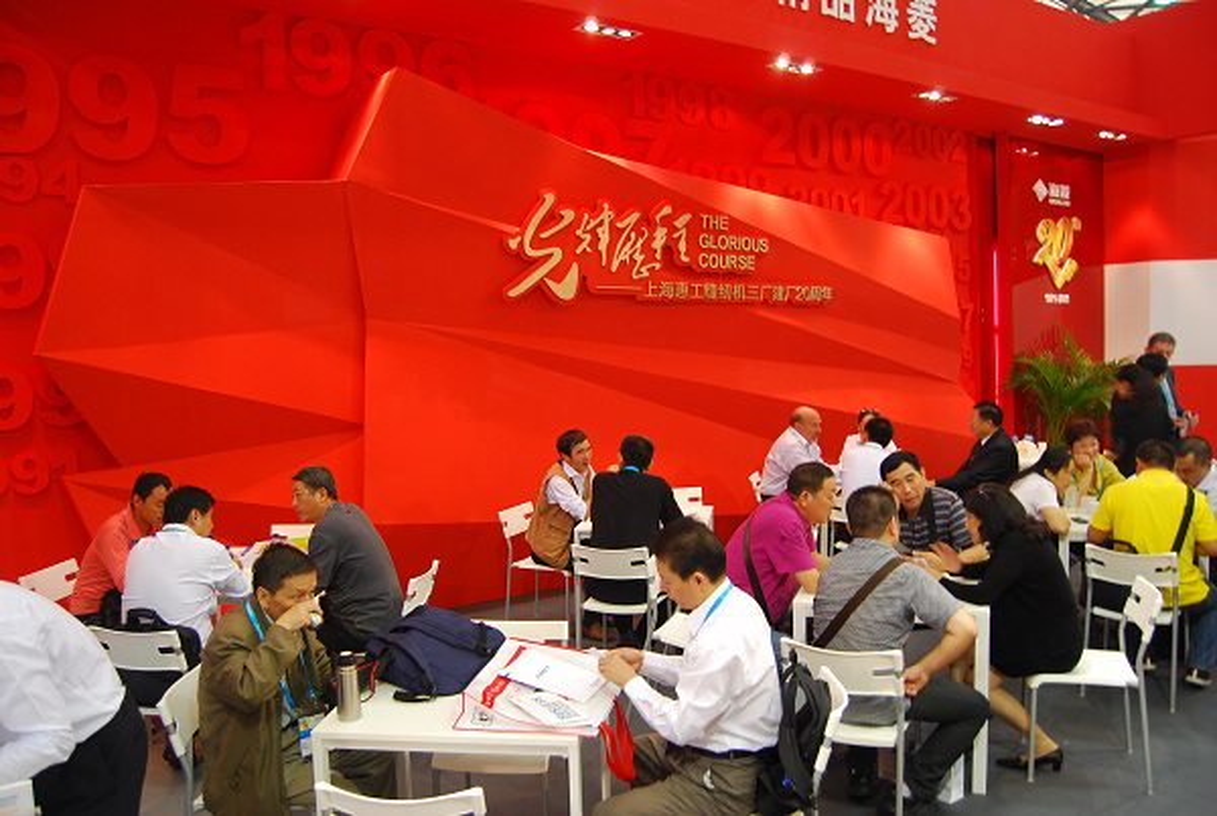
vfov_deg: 48.1
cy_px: 408
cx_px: 608
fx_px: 914
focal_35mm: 27
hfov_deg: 67.3
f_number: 3.5
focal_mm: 18
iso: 200
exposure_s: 1/20
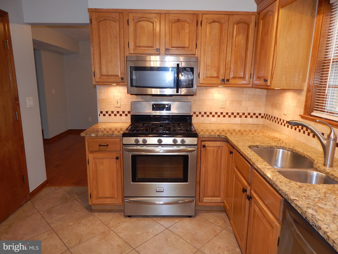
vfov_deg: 61.1
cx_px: 169
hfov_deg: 76.4
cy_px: 127
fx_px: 215
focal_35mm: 22
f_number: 3
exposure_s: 1/30
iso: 200
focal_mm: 4
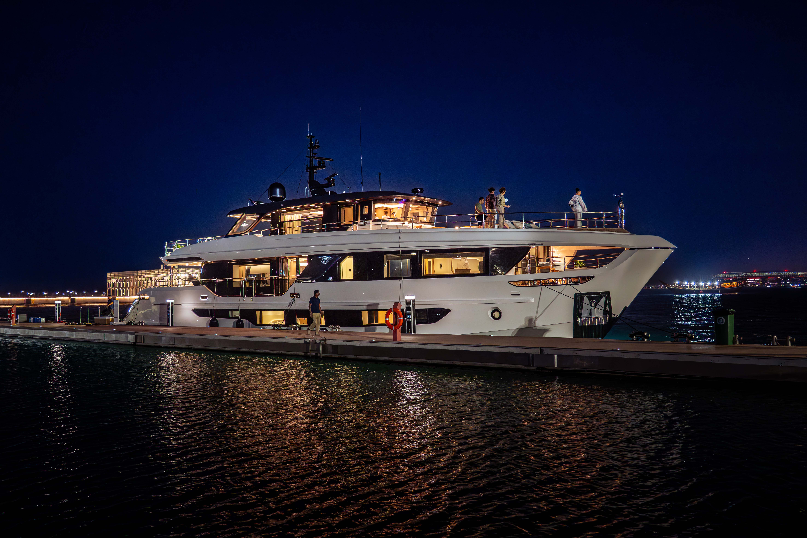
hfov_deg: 63.7
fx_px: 650
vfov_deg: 45.0
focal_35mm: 29
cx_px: 404
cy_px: 269
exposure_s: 1/100
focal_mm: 29
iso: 6400
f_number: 4
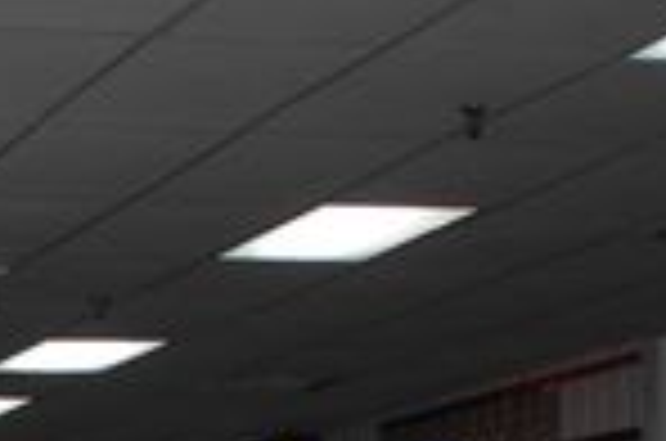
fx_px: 3360
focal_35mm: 182
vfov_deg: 7.2
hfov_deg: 10.8
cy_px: 916
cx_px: -387
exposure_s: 1/125
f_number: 3.5
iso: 400
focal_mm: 28
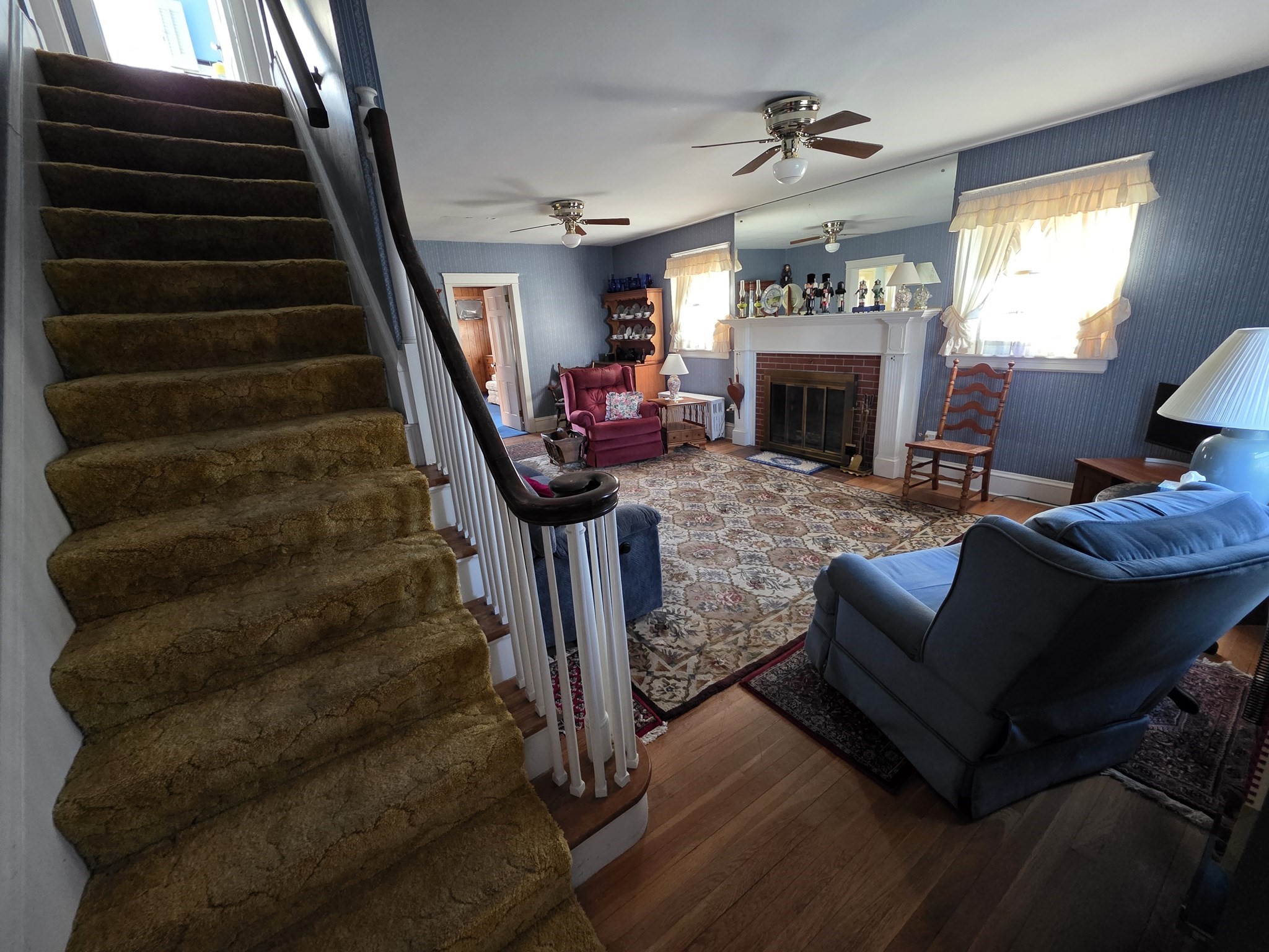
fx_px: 477
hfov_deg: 106.2
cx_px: 634
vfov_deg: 89.9
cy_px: 476
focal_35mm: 13
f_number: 1.9
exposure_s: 1/60
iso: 800
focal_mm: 2.2
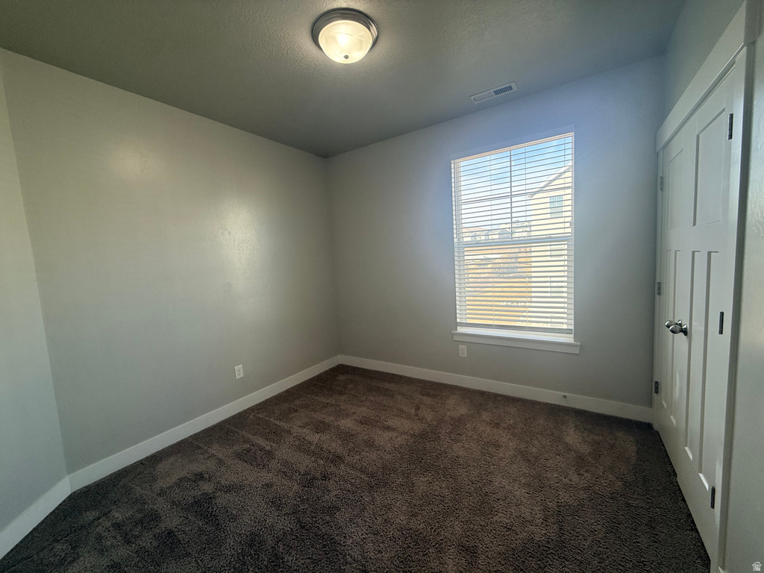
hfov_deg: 102.1
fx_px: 309
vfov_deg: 85.7
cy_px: 286
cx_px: 382
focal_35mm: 14
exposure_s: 1/157
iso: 64
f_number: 2.2
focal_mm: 2.22
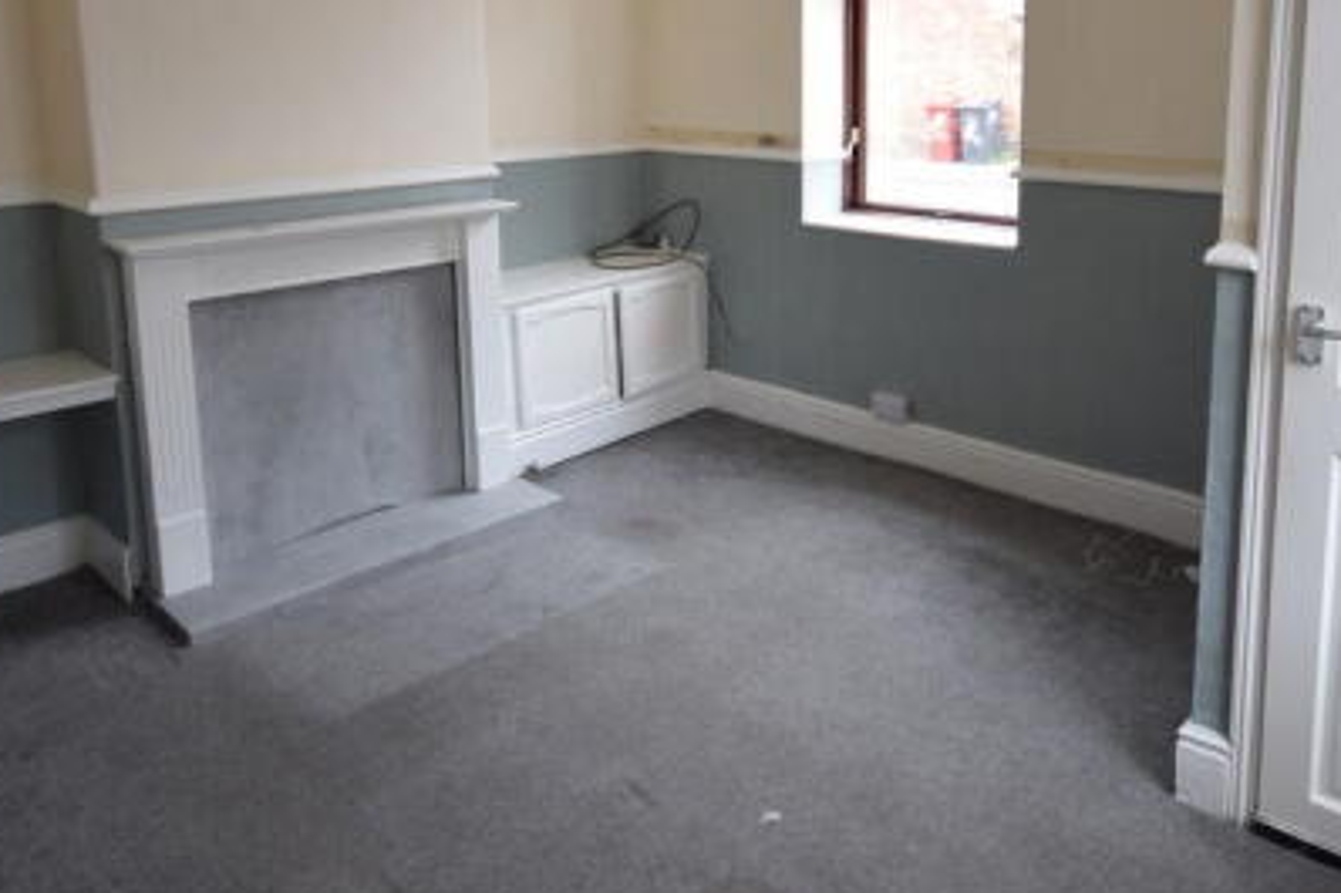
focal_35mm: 28
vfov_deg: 44.2
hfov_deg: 64.6
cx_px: 729
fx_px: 1058
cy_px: 221
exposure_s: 1/100
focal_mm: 11.5
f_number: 5
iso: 400
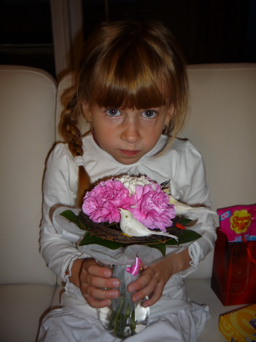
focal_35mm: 30
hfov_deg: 46.8
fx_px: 296
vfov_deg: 60.0
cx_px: 128
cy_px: 171
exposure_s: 1/30
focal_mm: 5.2
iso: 100
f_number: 4
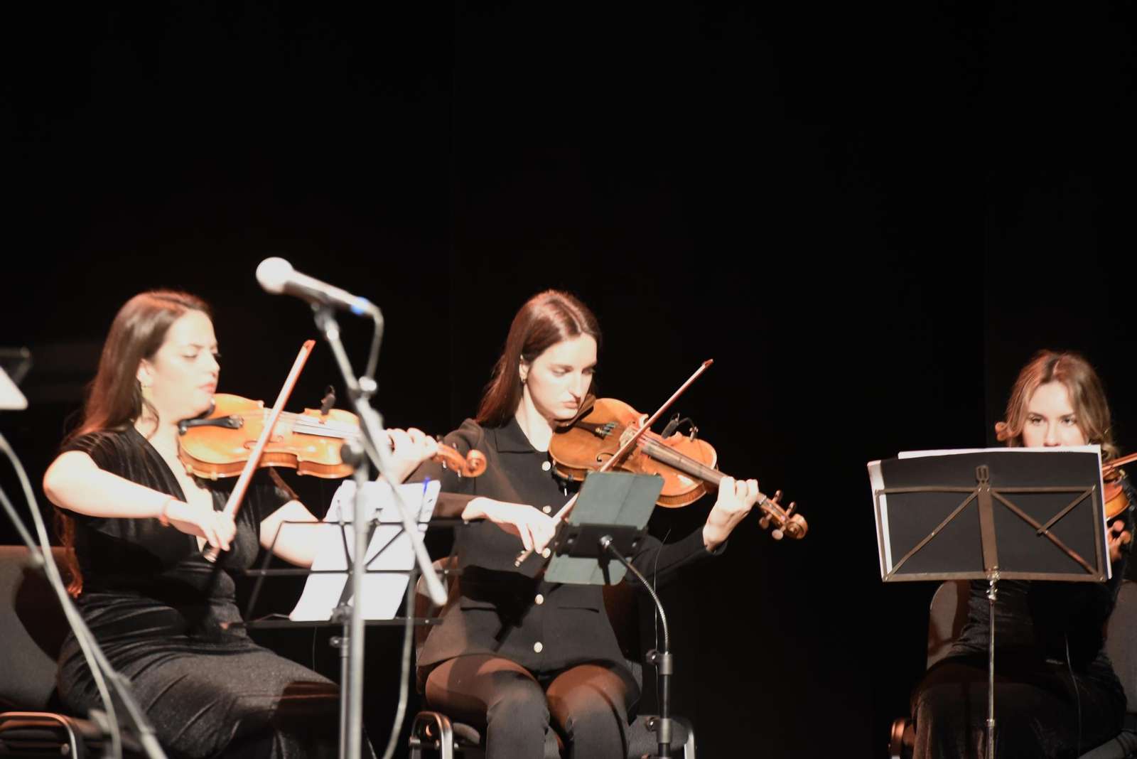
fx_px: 6319
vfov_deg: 6.9
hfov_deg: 10.3
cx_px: 568
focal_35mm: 200
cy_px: 380
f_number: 2.8
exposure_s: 1/30
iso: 2500
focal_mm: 200
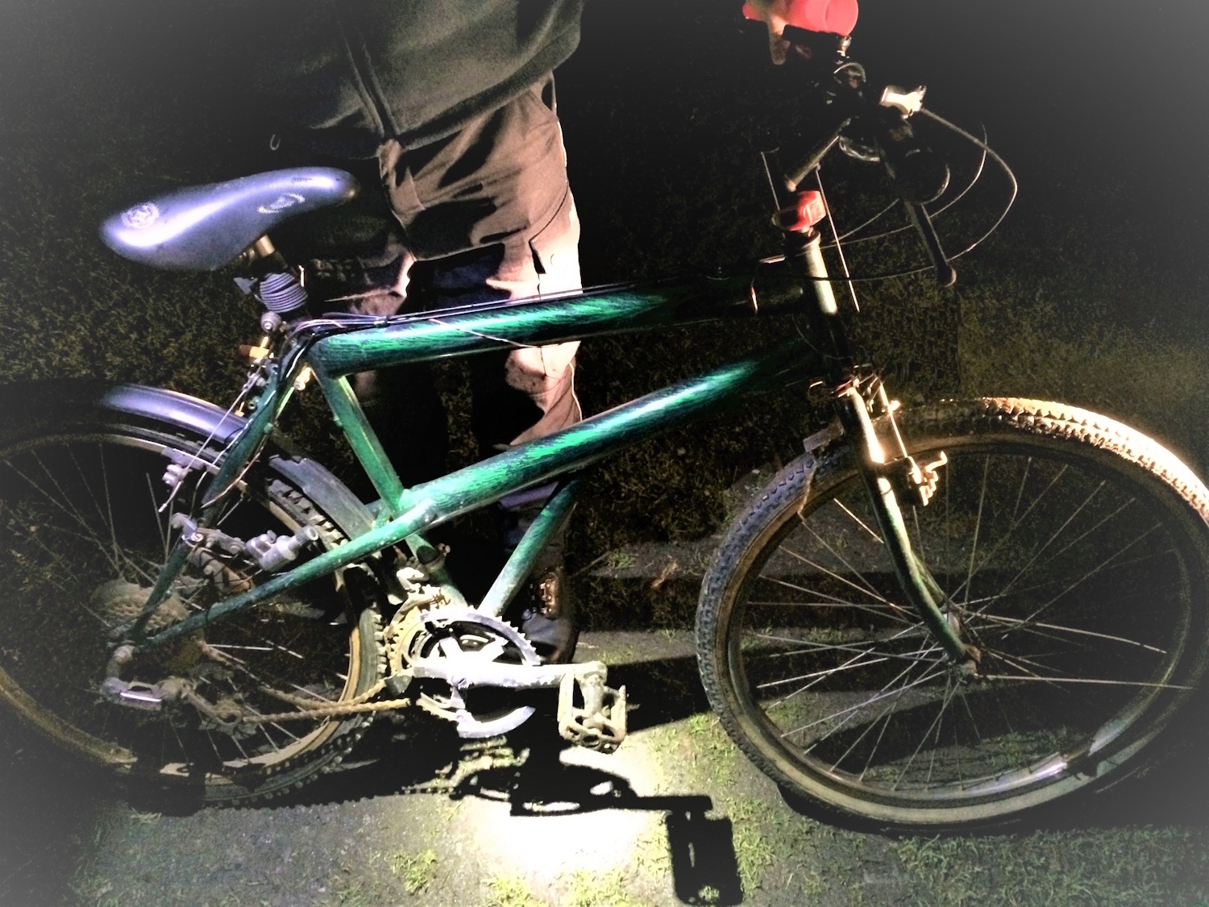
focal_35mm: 29
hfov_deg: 61.7
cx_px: 604
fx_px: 1013
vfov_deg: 48.2
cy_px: 454
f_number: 2.2
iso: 500
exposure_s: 1/17
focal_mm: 4.15
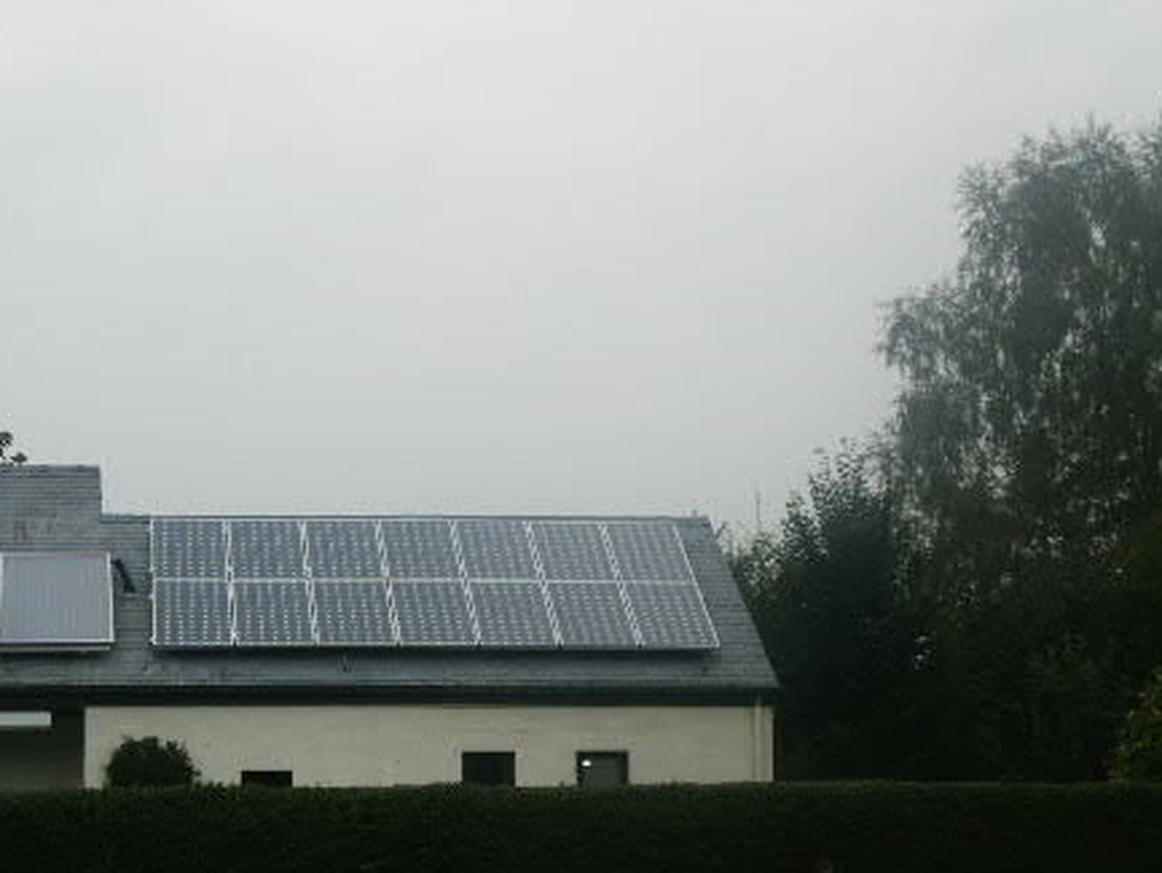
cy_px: 586
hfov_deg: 18.7
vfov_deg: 14.1
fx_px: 3526
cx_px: 400
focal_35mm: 105
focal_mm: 14.65
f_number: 3.6
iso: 64
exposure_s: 1/90
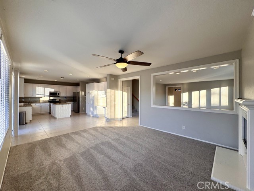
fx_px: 103
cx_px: 127
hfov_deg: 102.1
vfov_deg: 85.7
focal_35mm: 14
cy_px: 96
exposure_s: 1/133
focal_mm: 2.22
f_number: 2.2
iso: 40
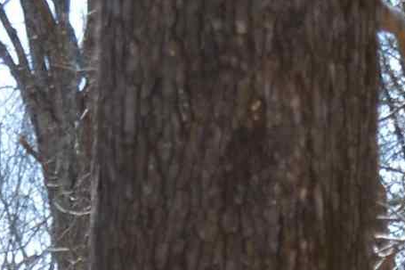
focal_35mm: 405
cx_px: 789
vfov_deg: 3.3
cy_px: 809
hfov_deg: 5.0
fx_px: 4554
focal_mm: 40
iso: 100
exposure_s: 1/125
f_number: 5.6
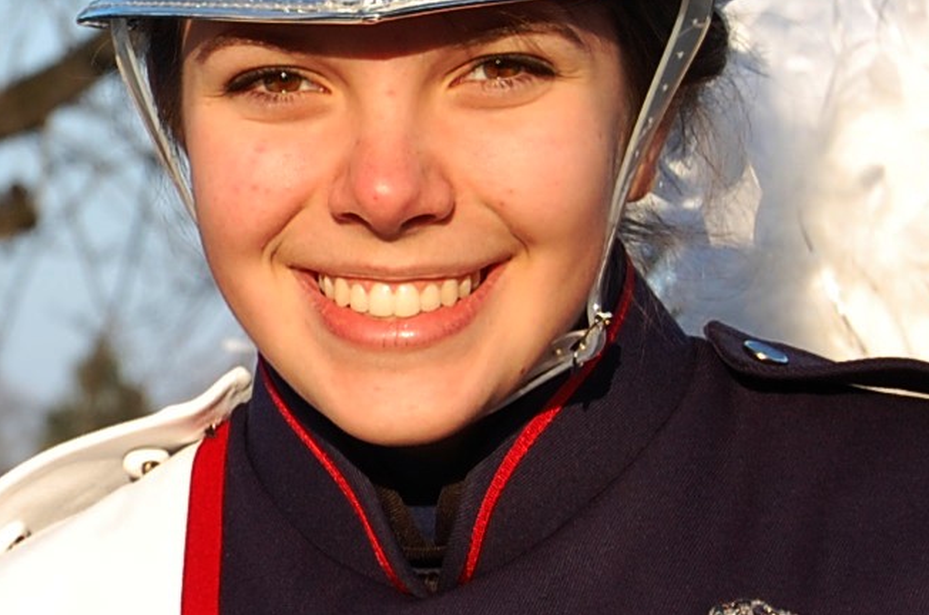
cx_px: -368
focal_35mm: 270
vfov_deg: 5.1
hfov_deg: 7.5
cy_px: 205
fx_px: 6954
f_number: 8
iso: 200
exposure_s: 1/250
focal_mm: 52
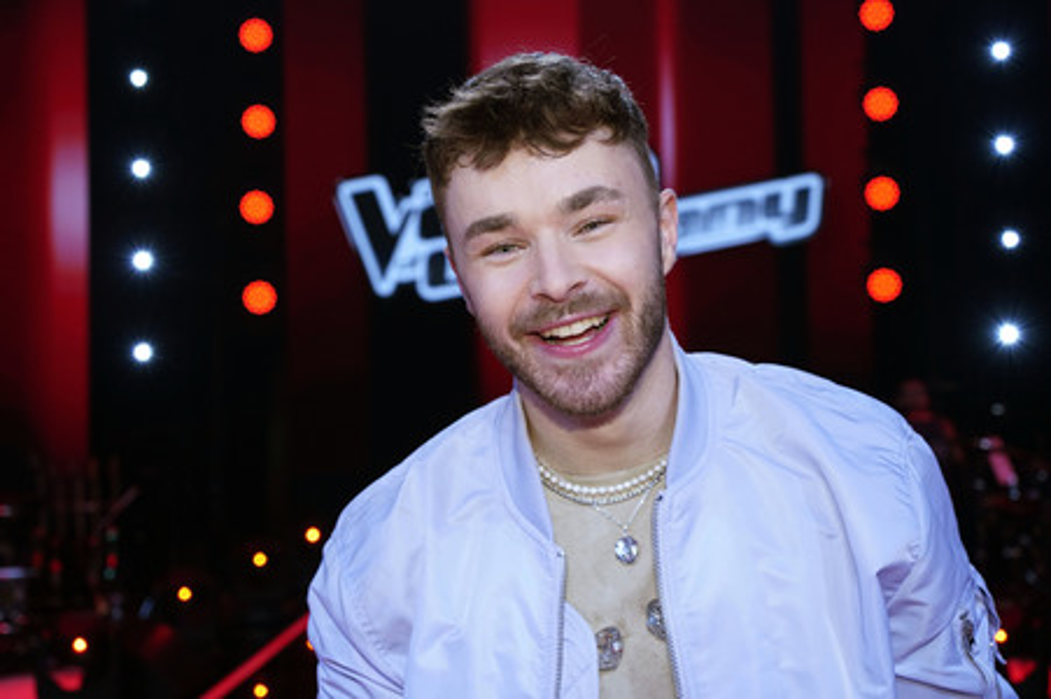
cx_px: 526
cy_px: 350
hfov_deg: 44.5
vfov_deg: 30.5
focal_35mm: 44
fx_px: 1284
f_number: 4.5
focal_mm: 44
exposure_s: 1/125
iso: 1600
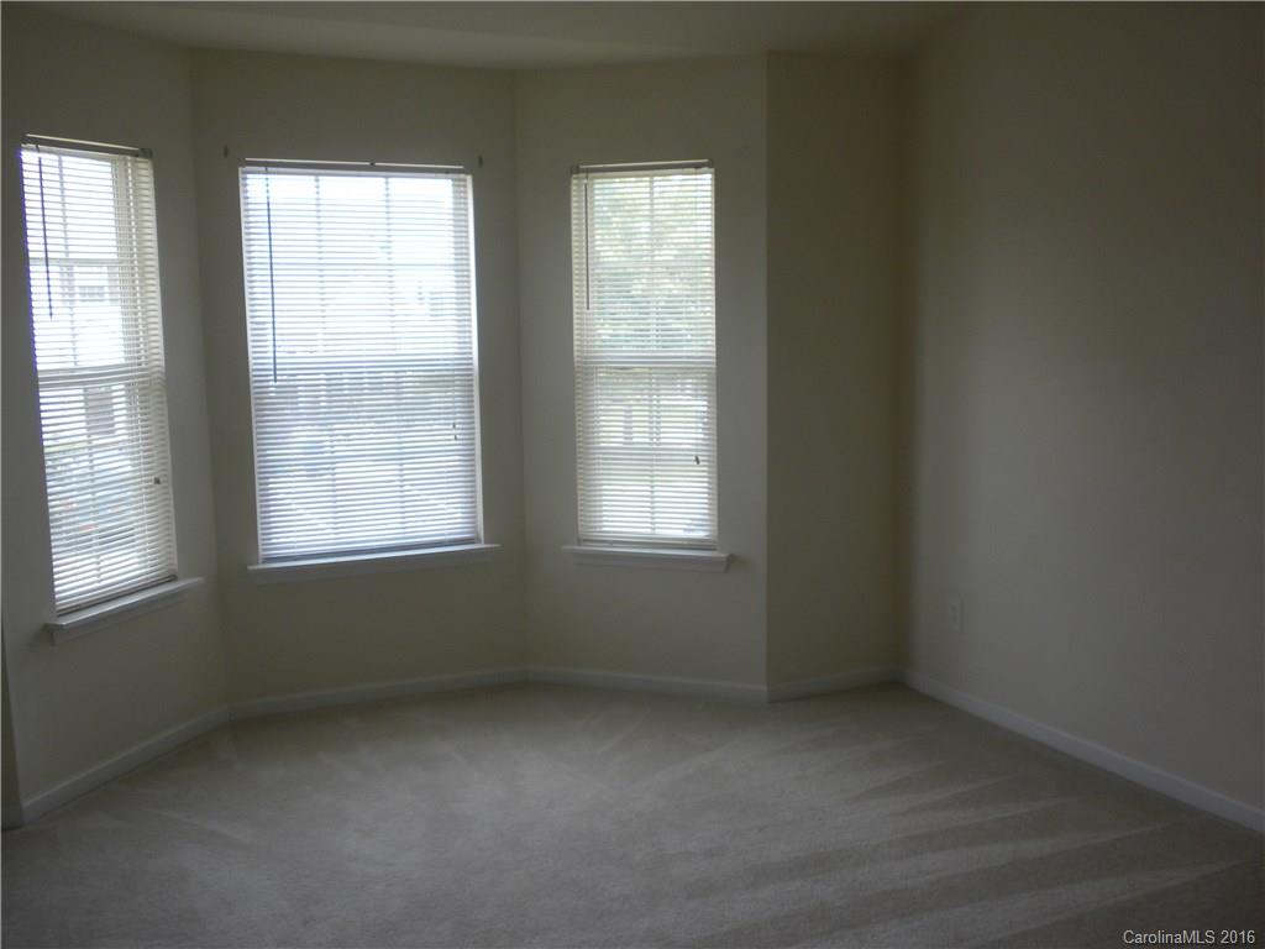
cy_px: 474
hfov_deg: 50.1
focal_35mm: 37
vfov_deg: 38.7
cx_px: 632
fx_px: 1352
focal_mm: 6.6
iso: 73
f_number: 3.5
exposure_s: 1/46.4
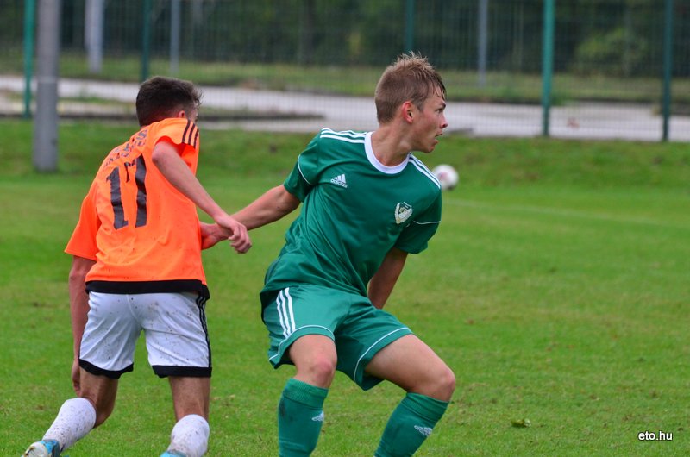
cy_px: 228
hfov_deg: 5.5
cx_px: 345
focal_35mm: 375
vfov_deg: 3.7
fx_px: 7173
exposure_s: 1/1000
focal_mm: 250
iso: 2000
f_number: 7.1
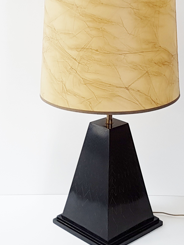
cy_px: 112
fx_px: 227
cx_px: 112
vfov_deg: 56.7
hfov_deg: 43.9
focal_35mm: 32
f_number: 1.7
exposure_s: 1/50
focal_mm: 4.2
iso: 125
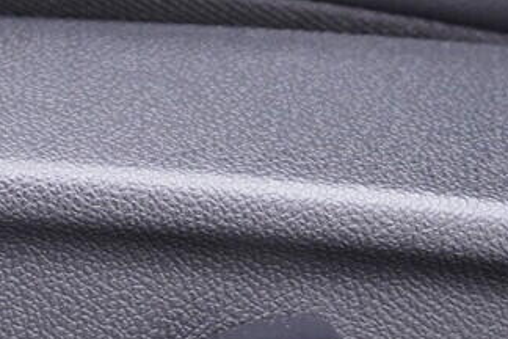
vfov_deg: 8.6
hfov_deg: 12.2
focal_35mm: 160
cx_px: -288
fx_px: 2258
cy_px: 162
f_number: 2.8
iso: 320
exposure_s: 1/40
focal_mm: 24
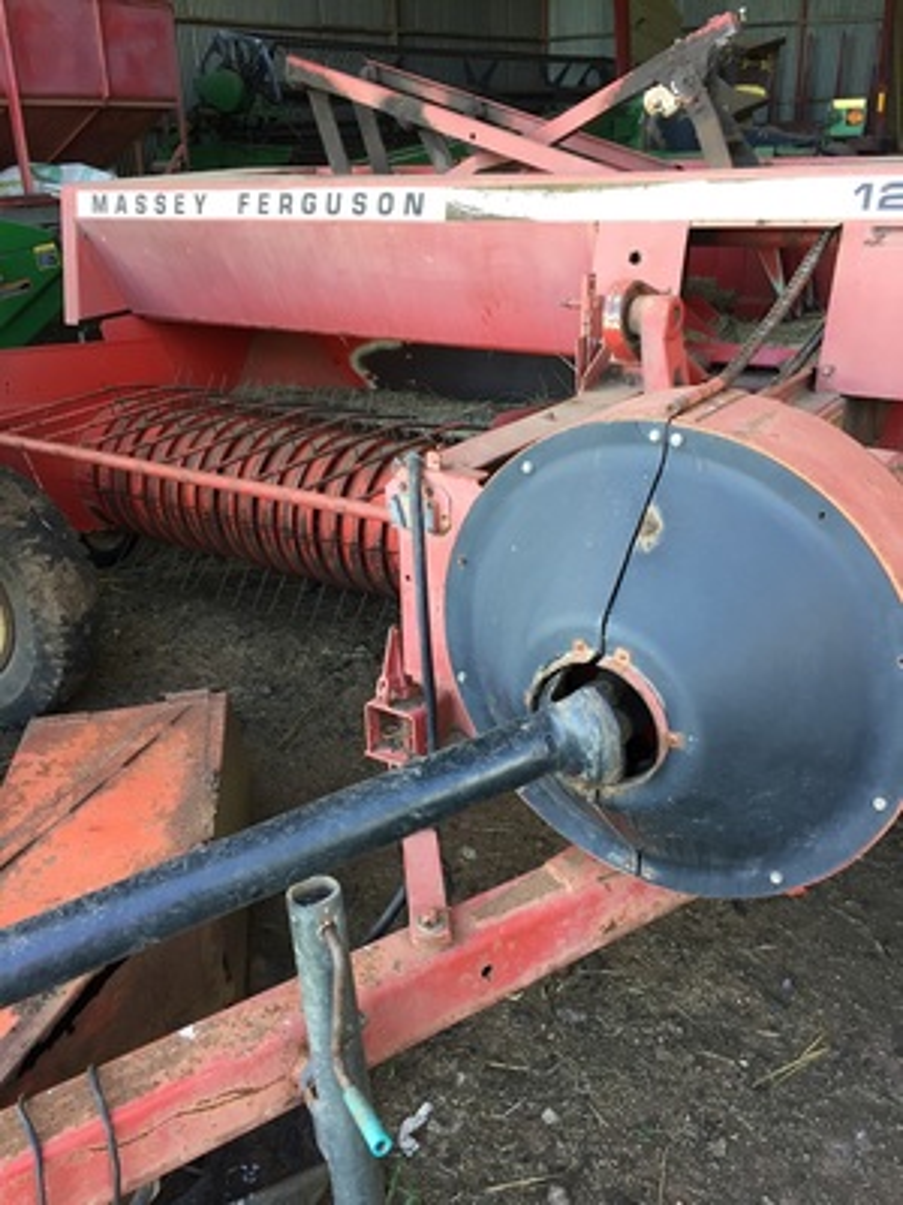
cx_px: 452
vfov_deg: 61.7
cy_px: 602
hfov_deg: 48.2
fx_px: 1009
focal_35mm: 29
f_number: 2.2
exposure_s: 1/33
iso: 32
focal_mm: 4.15
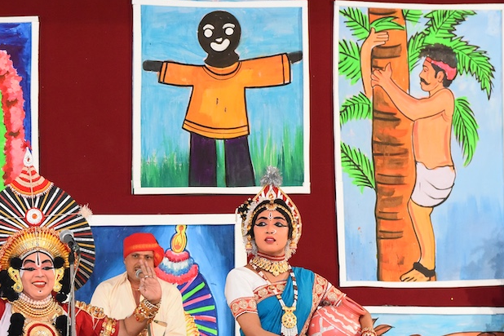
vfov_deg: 9.4
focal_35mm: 145
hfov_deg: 14.0
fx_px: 2030
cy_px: 340
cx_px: 12
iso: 4000
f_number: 8
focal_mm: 70
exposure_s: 1/125
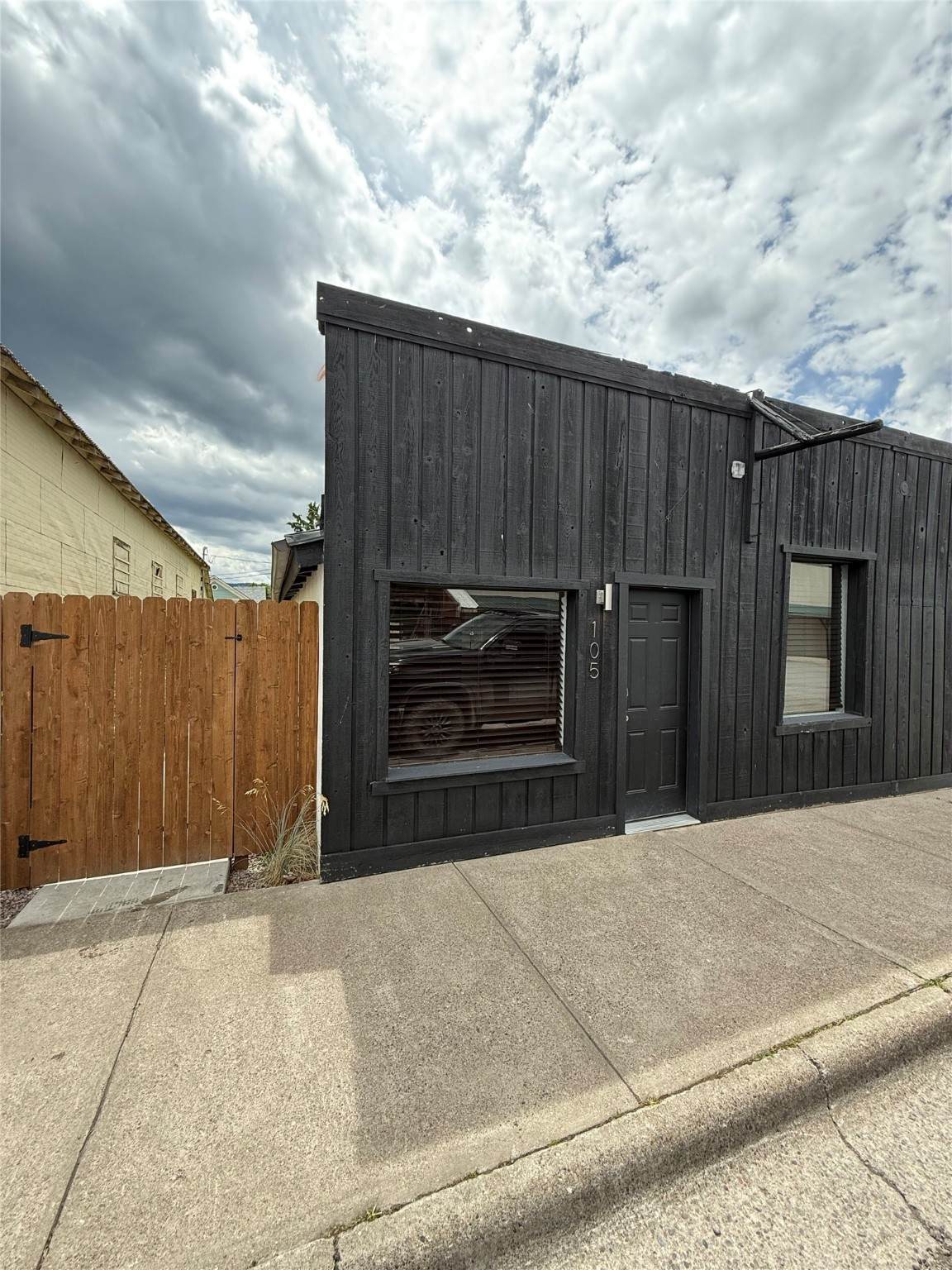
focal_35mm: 14
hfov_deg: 85.7
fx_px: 513
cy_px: 635
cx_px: 476
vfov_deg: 102.1
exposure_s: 1/549
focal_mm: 2.22
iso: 64
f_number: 2.2
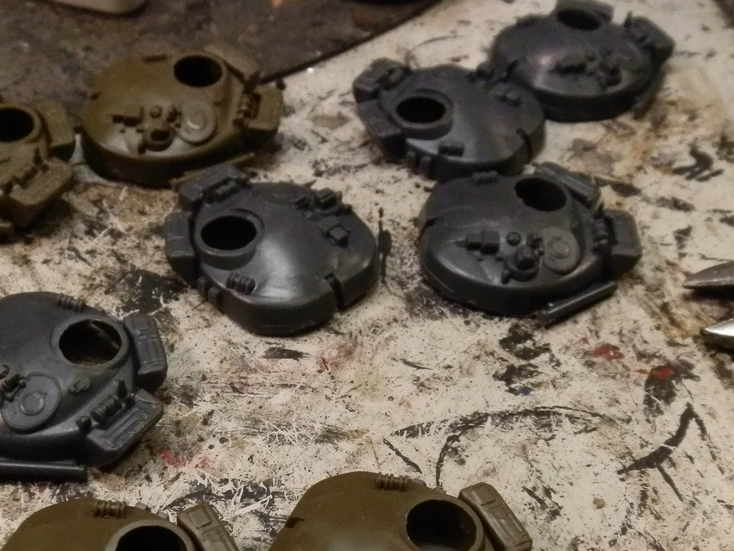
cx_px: 273
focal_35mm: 51
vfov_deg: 28.3
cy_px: 391
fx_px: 1082
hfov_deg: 37.3
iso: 400
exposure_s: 1/250
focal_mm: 5
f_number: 3.1
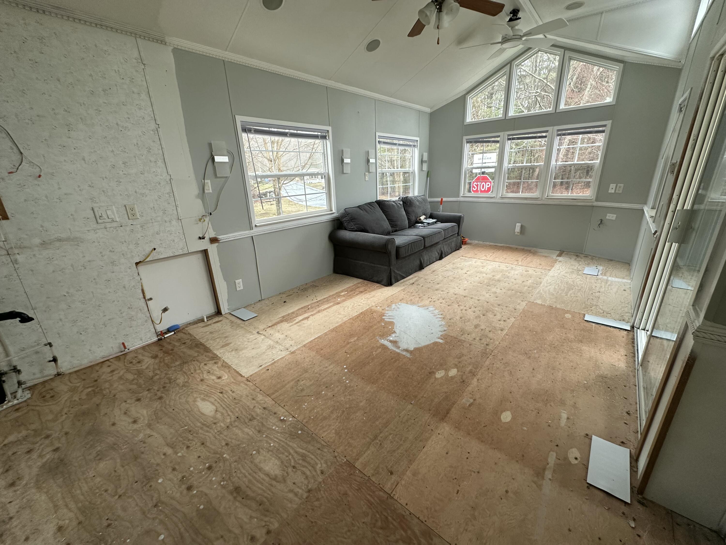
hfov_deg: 102.1
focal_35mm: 14
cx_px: 363
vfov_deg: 85.7
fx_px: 294
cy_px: 272
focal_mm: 2.22
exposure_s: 1/99
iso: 125
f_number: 2.2
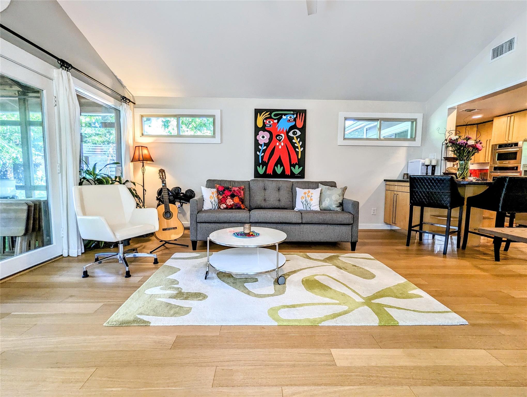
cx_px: 264
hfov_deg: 94.4
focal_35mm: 16
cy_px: 198
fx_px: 244
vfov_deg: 78.2
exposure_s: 1/30
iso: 54
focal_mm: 2.35
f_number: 2.2
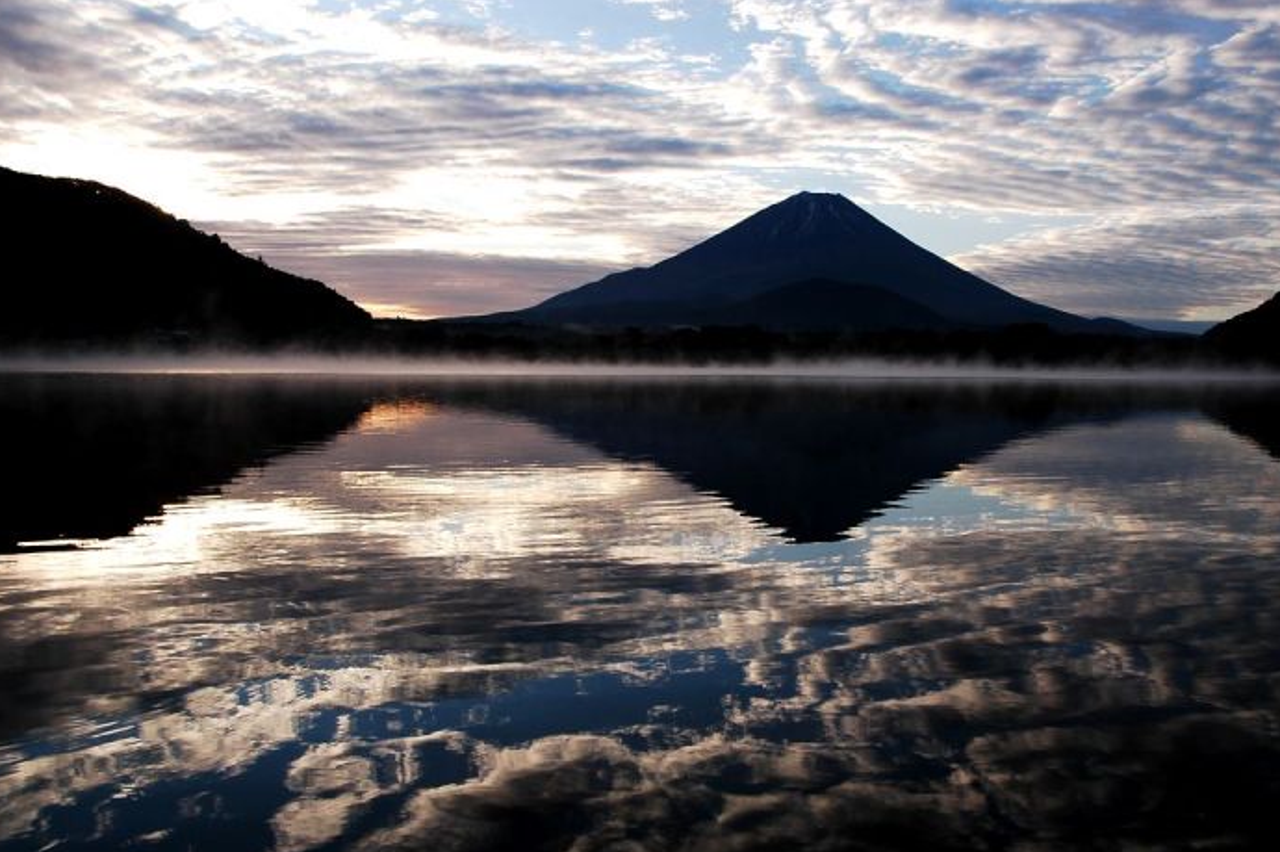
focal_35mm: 30
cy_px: 431
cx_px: 692
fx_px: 1051
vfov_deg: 44.1
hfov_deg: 62.6
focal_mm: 17
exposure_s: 1/90
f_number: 13
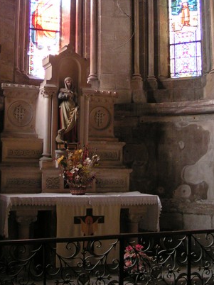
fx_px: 479
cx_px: 85
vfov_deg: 33.0
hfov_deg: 25.2
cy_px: 95
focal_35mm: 58
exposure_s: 1/6
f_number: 2.8
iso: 200
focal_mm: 5.8
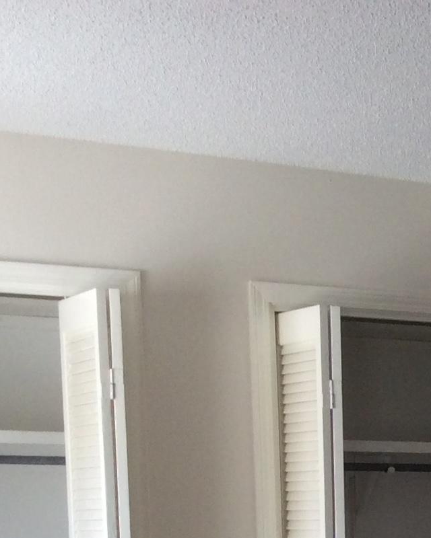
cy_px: 650
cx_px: 592
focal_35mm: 101
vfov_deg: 18.0
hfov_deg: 14.5
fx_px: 1610
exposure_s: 1/120
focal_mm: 3.3
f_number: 2.4
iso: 50
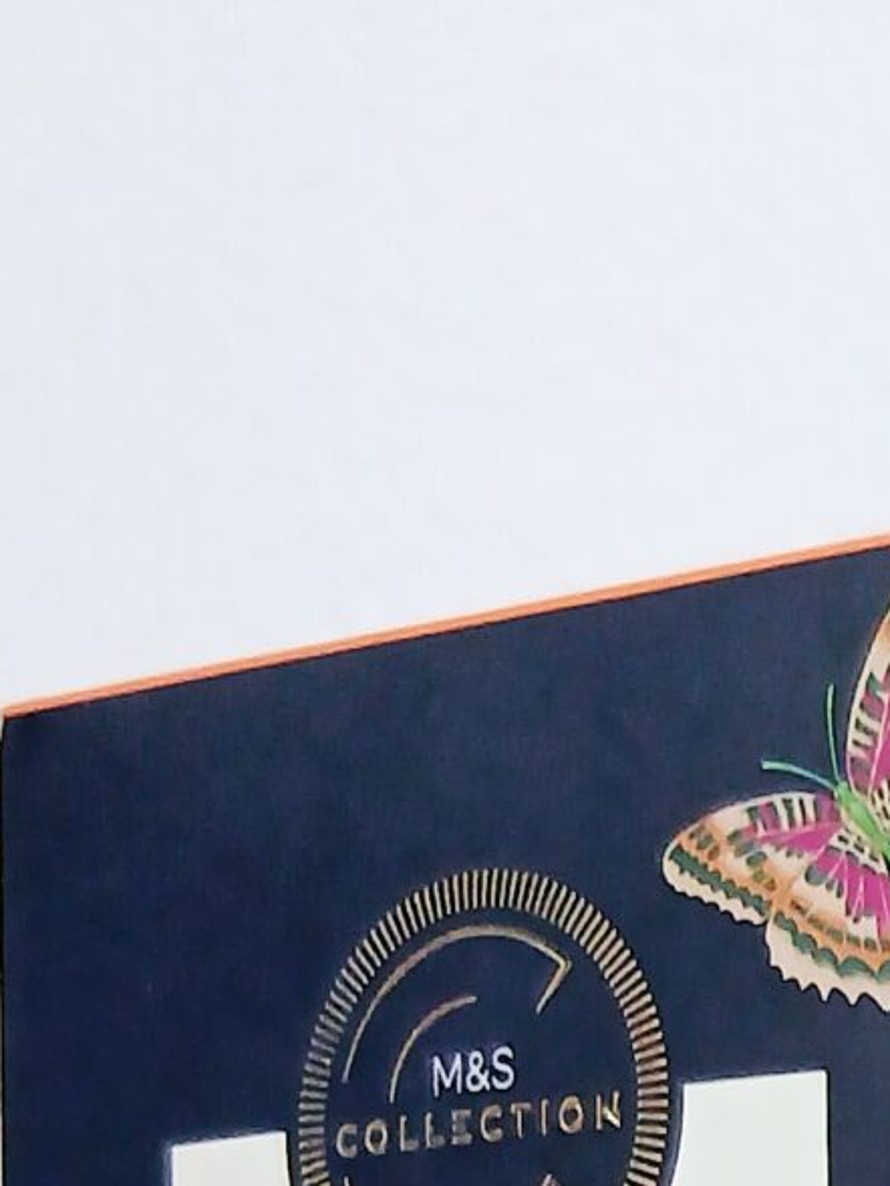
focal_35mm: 113
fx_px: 3872
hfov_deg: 12.0
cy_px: 1865
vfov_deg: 15.8
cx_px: 1623
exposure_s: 1/50.3
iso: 200
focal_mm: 3.98
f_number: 1.8
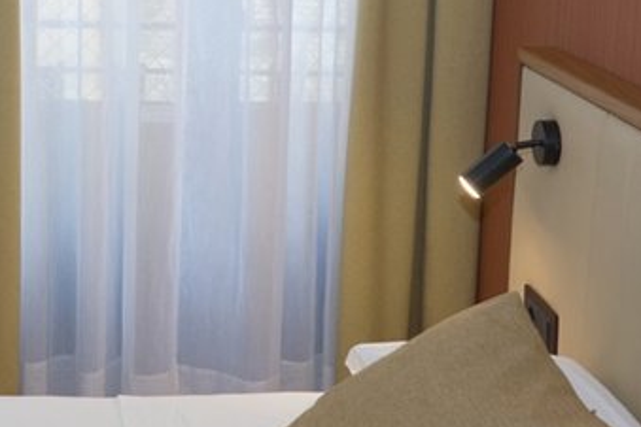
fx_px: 1389
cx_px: 76
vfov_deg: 17.2
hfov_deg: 25.3
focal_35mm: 78
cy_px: 42
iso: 400
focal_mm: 22
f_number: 4
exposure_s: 1/80
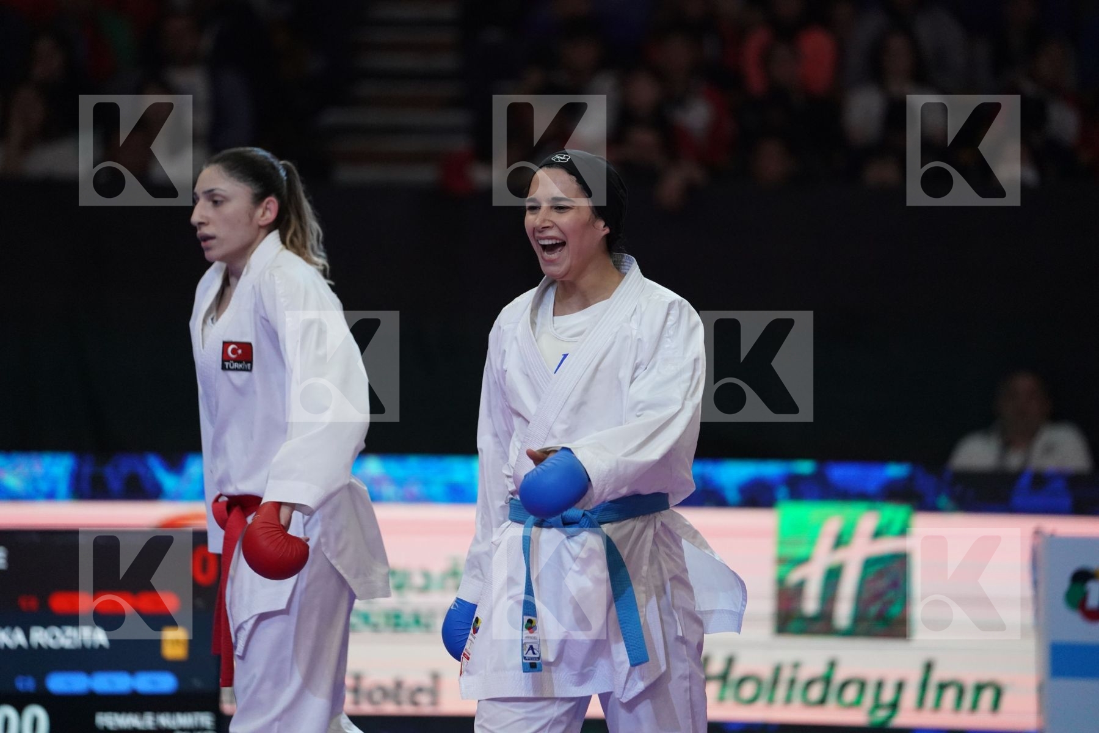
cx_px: 550
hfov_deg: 10.3
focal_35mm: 200
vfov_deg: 6.9
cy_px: 366
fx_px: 6105
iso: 4000
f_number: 2.8
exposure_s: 1/1000
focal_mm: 200
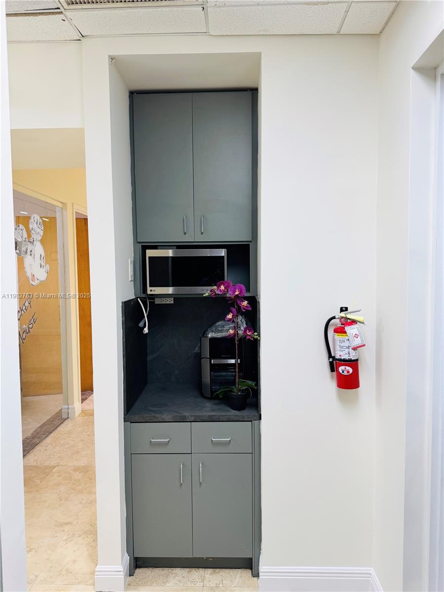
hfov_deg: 56.8
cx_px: 222
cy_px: 296
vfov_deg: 71.6
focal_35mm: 24
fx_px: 410
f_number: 1.78
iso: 125
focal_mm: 6.76
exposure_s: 1/60
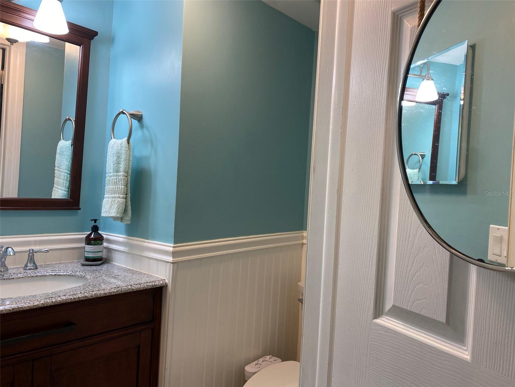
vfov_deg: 53.1
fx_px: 387
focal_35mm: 26
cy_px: 194
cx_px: 258
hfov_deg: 67.3
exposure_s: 1/120
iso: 100
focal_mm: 4.25
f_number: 1.8
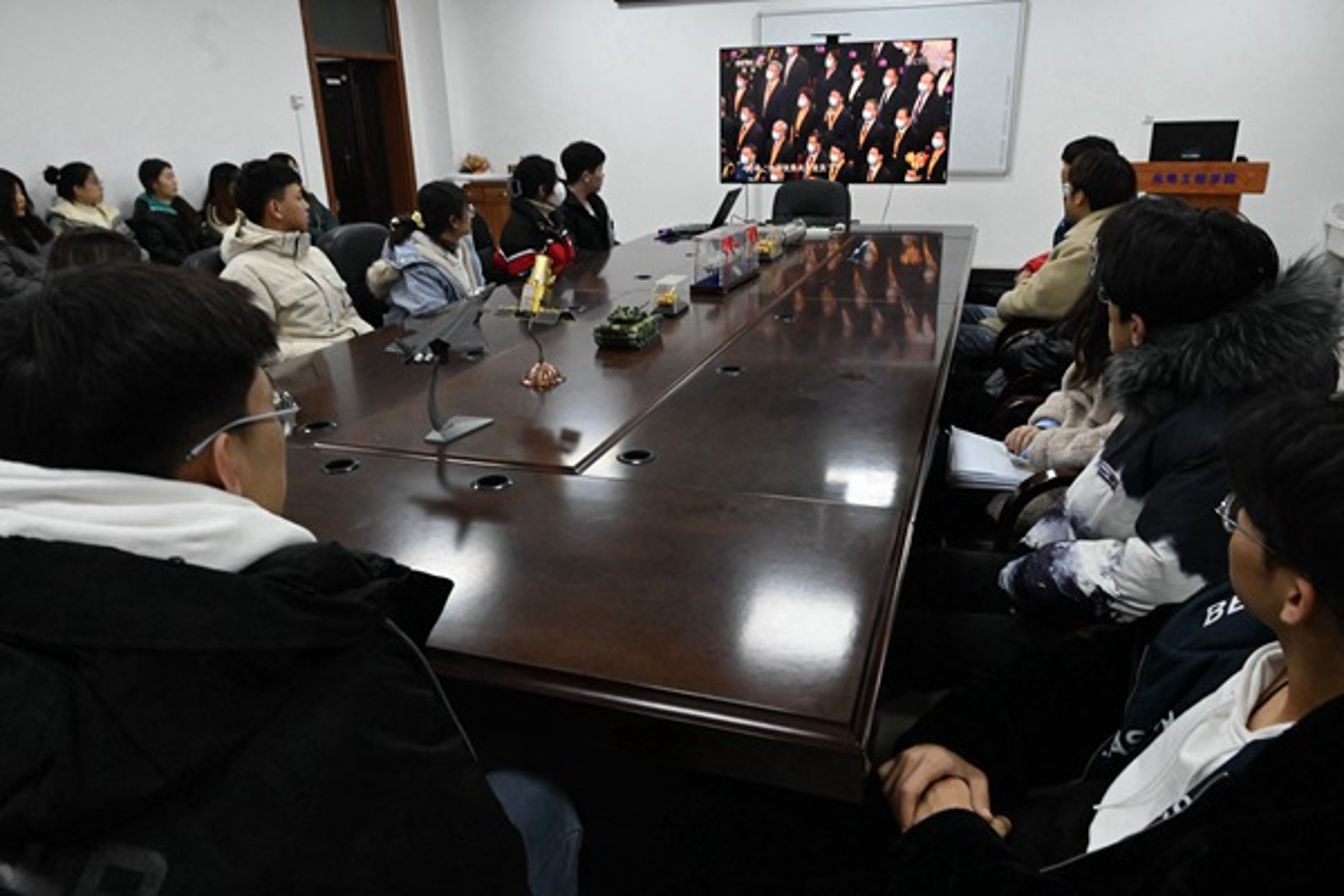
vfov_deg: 53.1
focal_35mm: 24
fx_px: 896
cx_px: 672
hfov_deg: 73.7
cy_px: 448
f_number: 8
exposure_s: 1/125
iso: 3200
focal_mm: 24
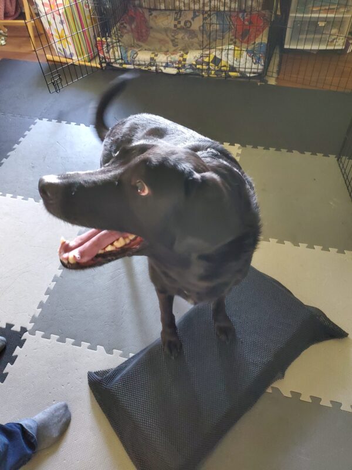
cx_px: 176
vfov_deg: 67.3
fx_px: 353
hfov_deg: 53.1
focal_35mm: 26
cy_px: 235
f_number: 1.5
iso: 800
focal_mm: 4.3
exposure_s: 1/59
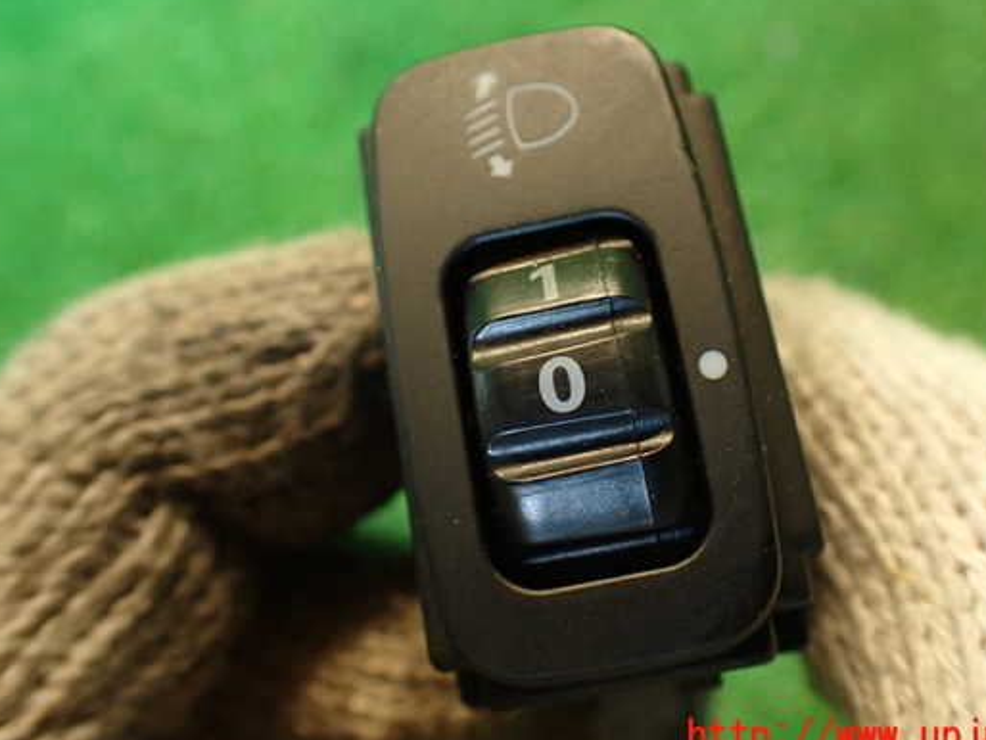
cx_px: 545
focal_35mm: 35
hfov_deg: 52.5
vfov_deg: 40.7
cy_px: 330
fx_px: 997
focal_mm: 5.4
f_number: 2.3
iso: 320
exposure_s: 1/30
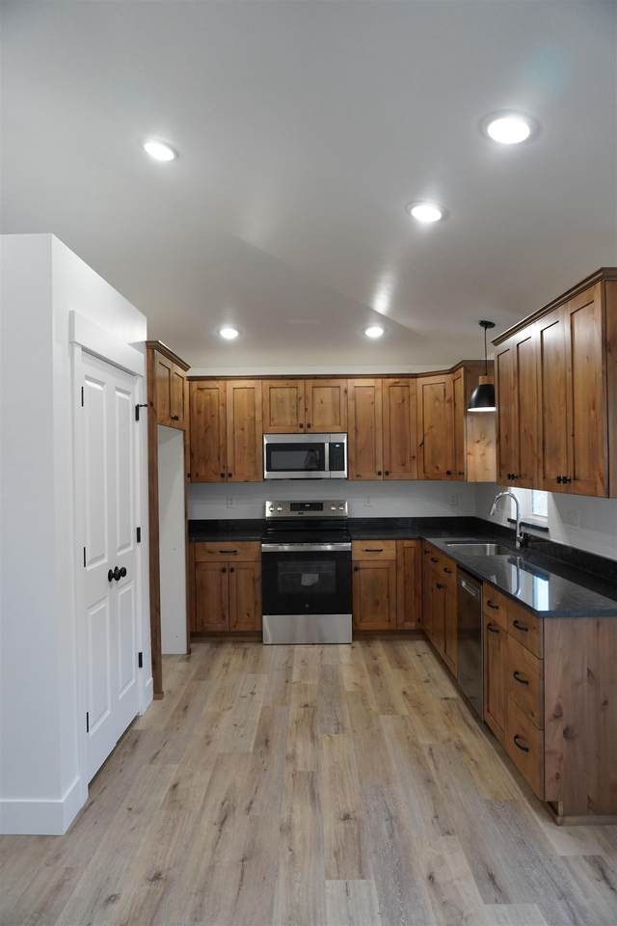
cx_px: 308
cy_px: 463
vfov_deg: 73.7
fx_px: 617
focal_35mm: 24
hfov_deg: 53.1
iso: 1250
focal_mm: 16
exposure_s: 1/160
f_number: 4
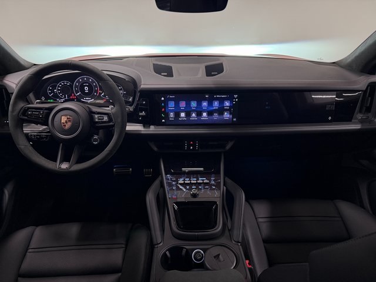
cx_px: 188
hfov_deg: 71.6
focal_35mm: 24
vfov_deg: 56.8
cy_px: 141
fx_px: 261
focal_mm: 6.76
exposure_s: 1/55
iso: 250
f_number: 1.78
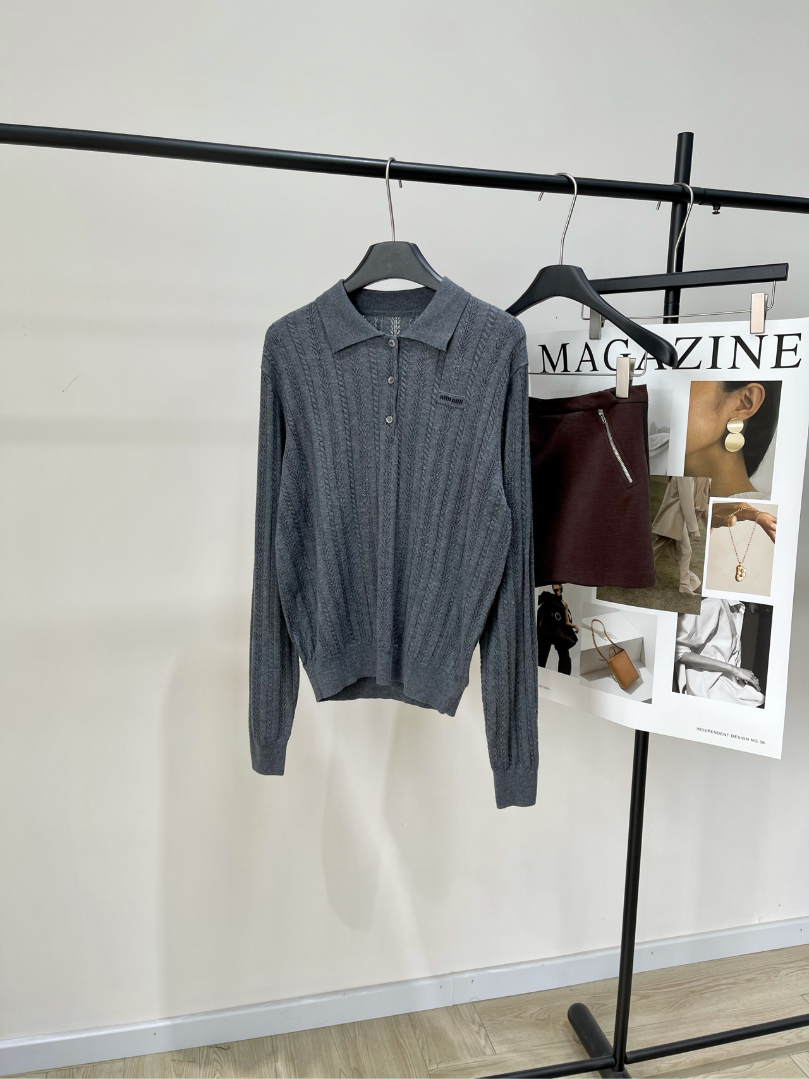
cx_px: 404
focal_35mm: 26
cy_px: 540
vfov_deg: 67.3
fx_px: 810
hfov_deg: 53.1
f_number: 1.6
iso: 32
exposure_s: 1/147
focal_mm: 5.1
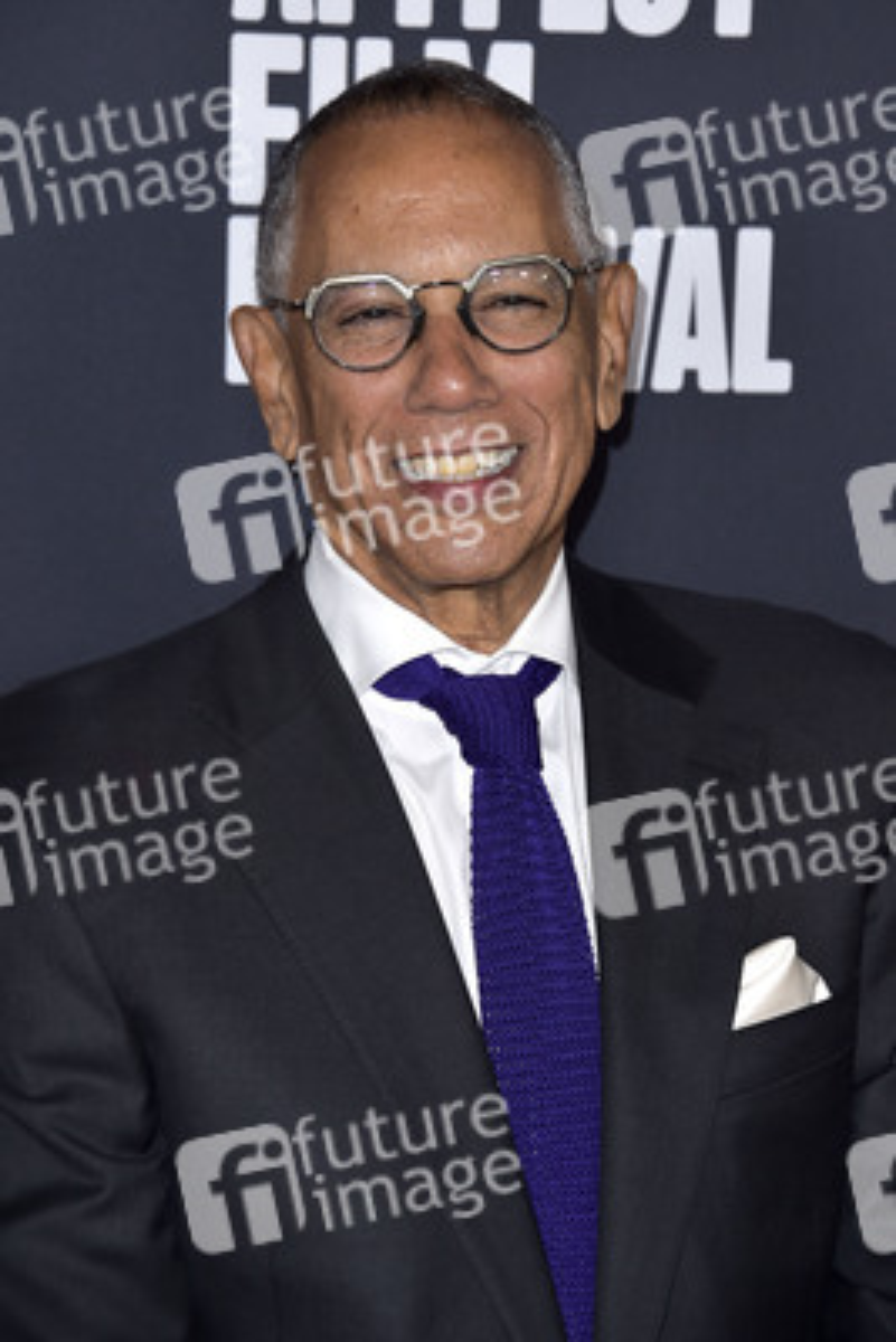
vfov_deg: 13.7
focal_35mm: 150
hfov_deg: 9.2
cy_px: 671
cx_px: 448
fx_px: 5595
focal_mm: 150
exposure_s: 1/200
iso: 500
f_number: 6.3
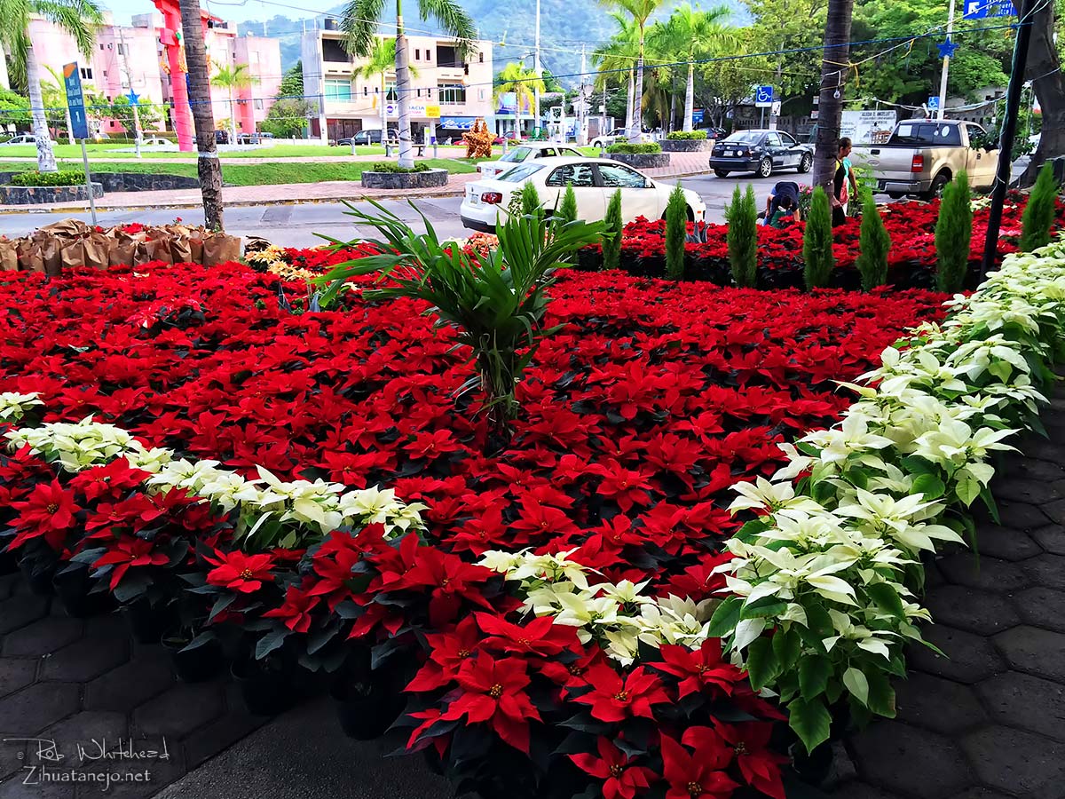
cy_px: 400
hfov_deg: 61.7
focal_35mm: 29
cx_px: 532
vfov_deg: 48.2
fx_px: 892
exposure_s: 1/173
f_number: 2.2
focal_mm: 4.15
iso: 32
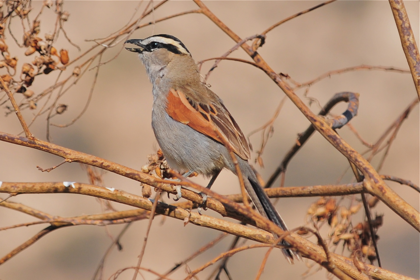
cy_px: 140
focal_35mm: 450
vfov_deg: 3.1
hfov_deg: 4.6
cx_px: 210
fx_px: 5250
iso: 200
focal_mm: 300
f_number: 7.1
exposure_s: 1/800
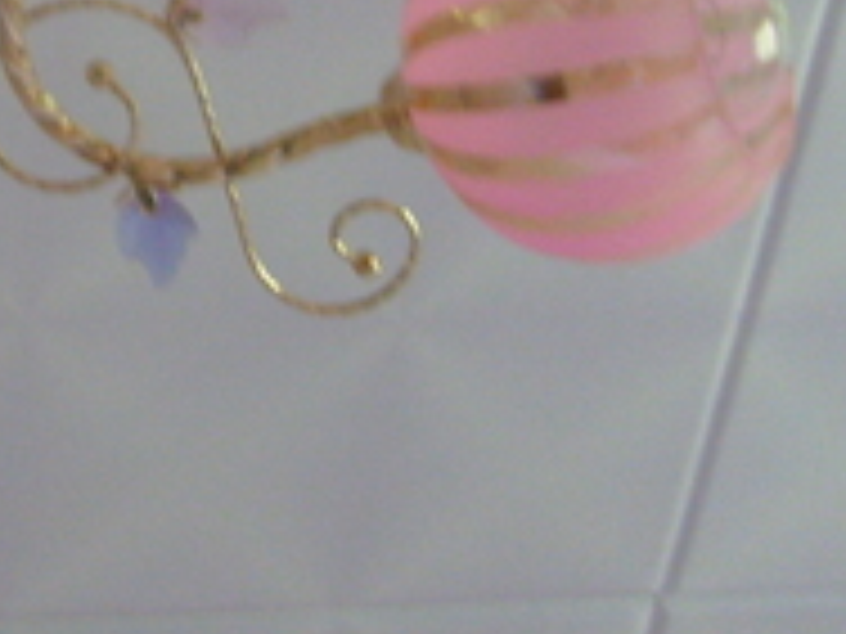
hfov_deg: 22.0
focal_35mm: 84
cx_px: -81
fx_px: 2053
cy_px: -58
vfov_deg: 17.0
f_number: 2.8
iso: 200
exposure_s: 1/15
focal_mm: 5.8
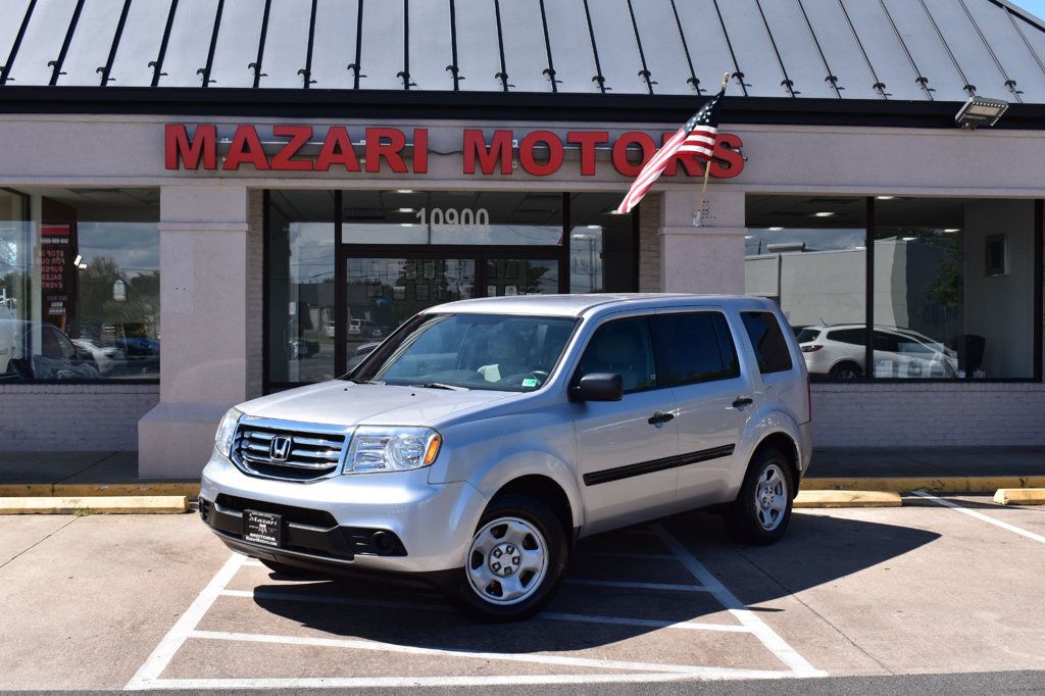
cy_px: 348
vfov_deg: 31.9
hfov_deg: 46.4
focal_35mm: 42
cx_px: 522
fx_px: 1219
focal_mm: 28
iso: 400
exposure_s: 1/500
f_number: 11
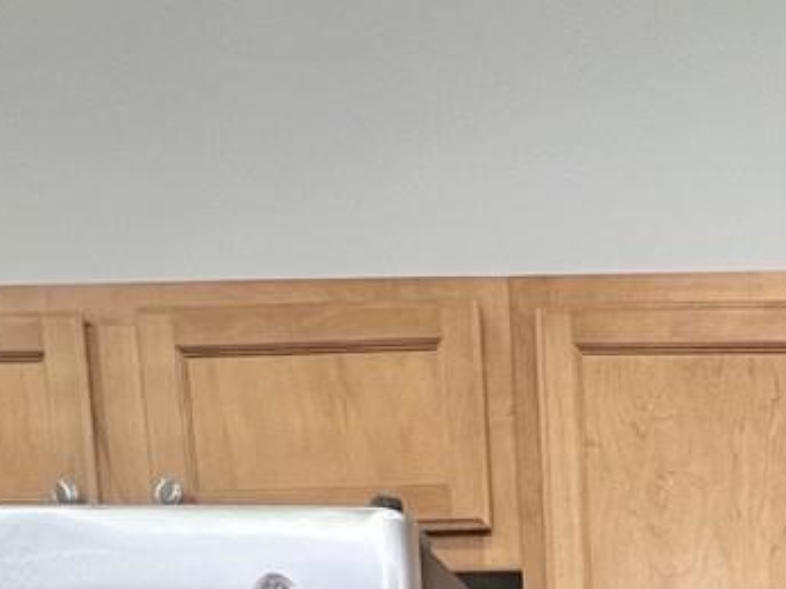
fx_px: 1362
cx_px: 800
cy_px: 1269
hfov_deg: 29.8
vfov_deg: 16.4
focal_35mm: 60
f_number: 1.8
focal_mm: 1.57
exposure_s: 1/60
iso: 320
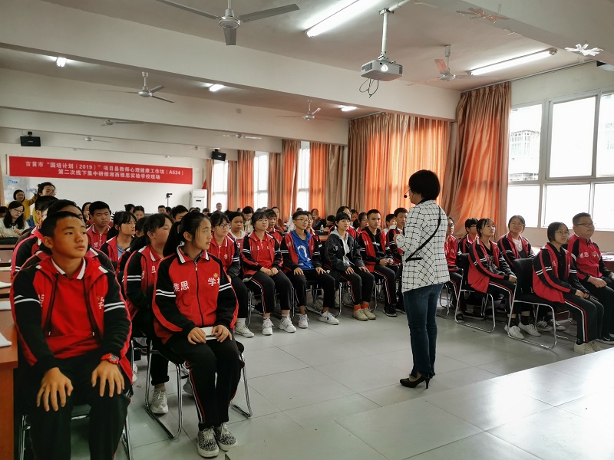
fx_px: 479
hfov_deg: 65.3
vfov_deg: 51.4
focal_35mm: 27
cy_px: 230
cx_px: 307
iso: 200
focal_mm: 5.58
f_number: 1.8
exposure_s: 1/100
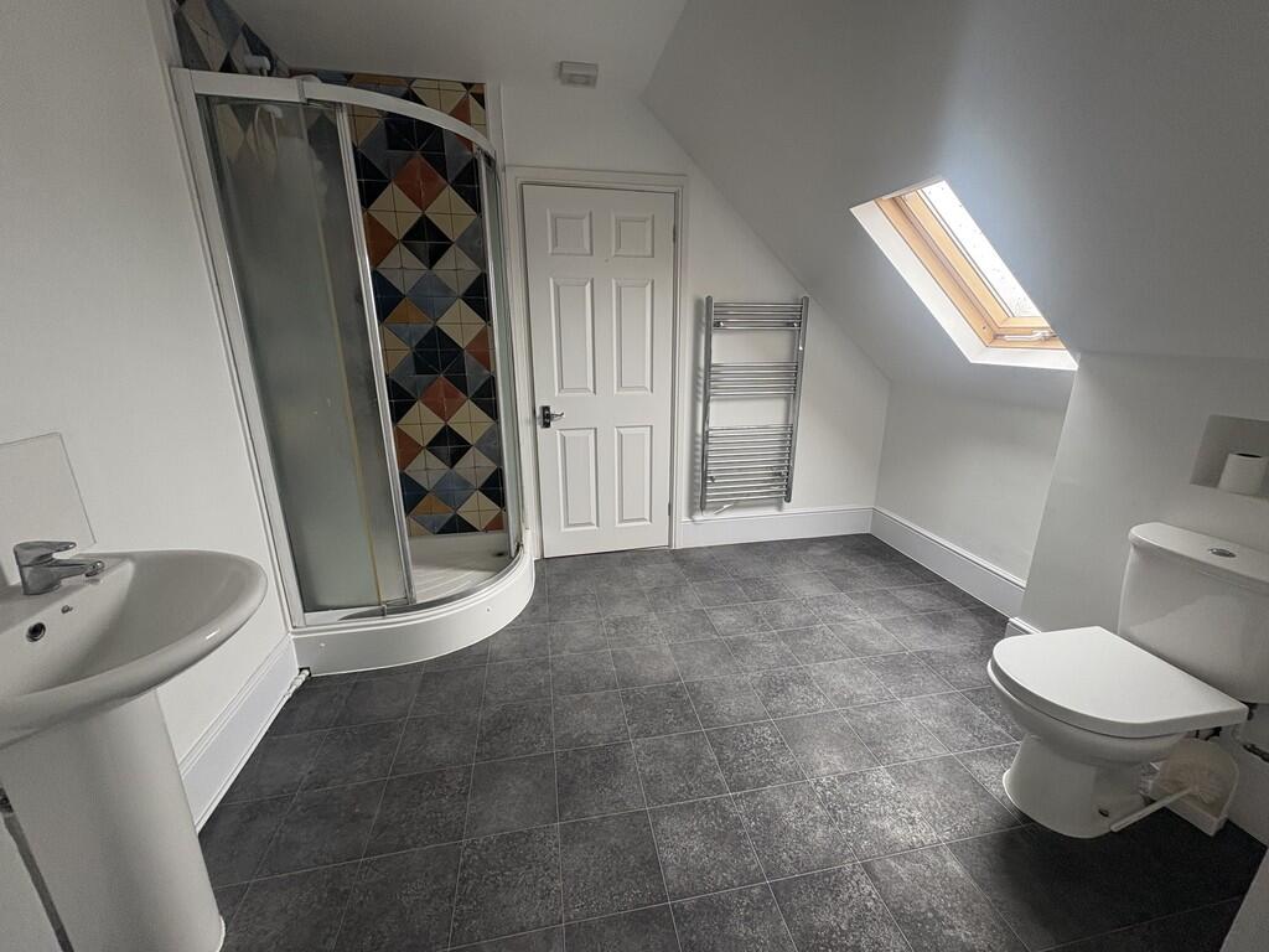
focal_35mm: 14
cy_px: 476
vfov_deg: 85.7
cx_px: 634
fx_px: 513
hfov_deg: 102.1
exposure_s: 1/84
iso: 200
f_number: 2.2
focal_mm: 2.22
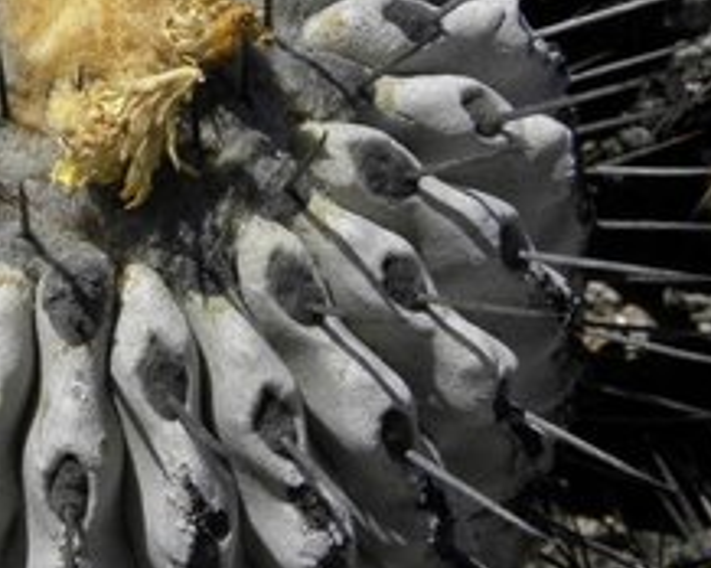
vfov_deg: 14.8
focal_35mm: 104
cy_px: 202
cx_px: 75
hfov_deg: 18.2
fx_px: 2186
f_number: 8
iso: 64
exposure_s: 1/294
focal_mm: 10.3
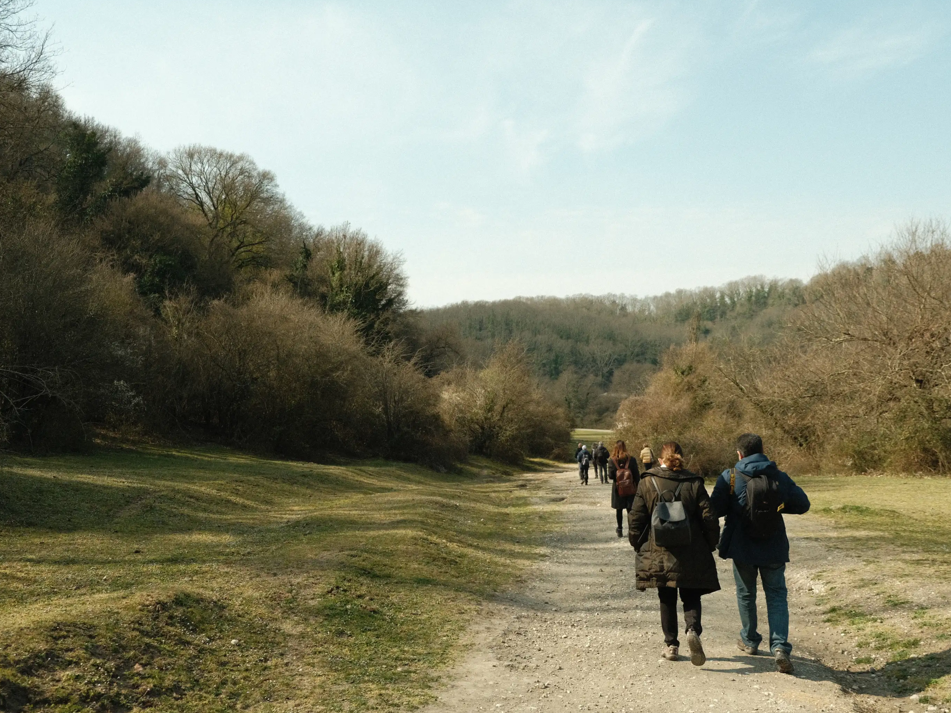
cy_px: 357
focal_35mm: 34
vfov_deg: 41.8
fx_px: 934
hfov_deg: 53.9
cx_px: 452
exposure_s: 1/1250
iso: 200
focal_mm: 20.5
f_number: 3.2
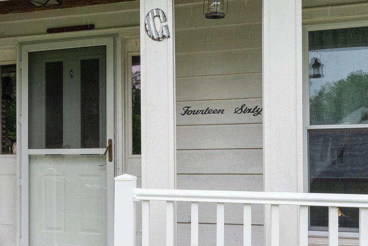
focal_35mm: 47
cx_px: 46
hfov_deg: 39.3
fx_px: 481
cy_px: 168
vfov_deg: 28.5
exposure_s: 1/200
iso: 800
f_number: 11
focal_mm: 19
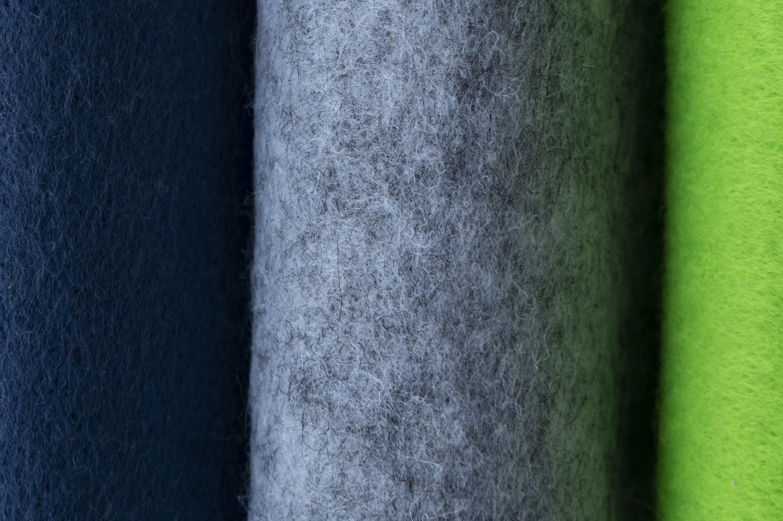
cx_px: 130
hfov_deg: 12.2
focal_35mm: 168
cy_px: -28
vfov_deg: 8.1
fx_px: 3651
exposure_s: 1/60
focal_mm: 68
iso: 640
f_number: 9
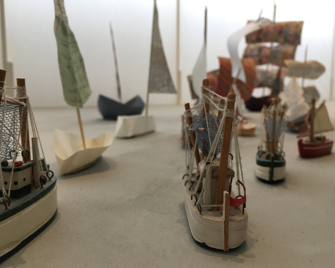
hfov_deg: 57.2
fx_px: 307
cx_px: 172
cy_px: 137
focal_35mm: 31
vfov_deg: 47.1
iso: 50
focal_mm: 4.15
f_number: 2.2
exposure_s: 1/33
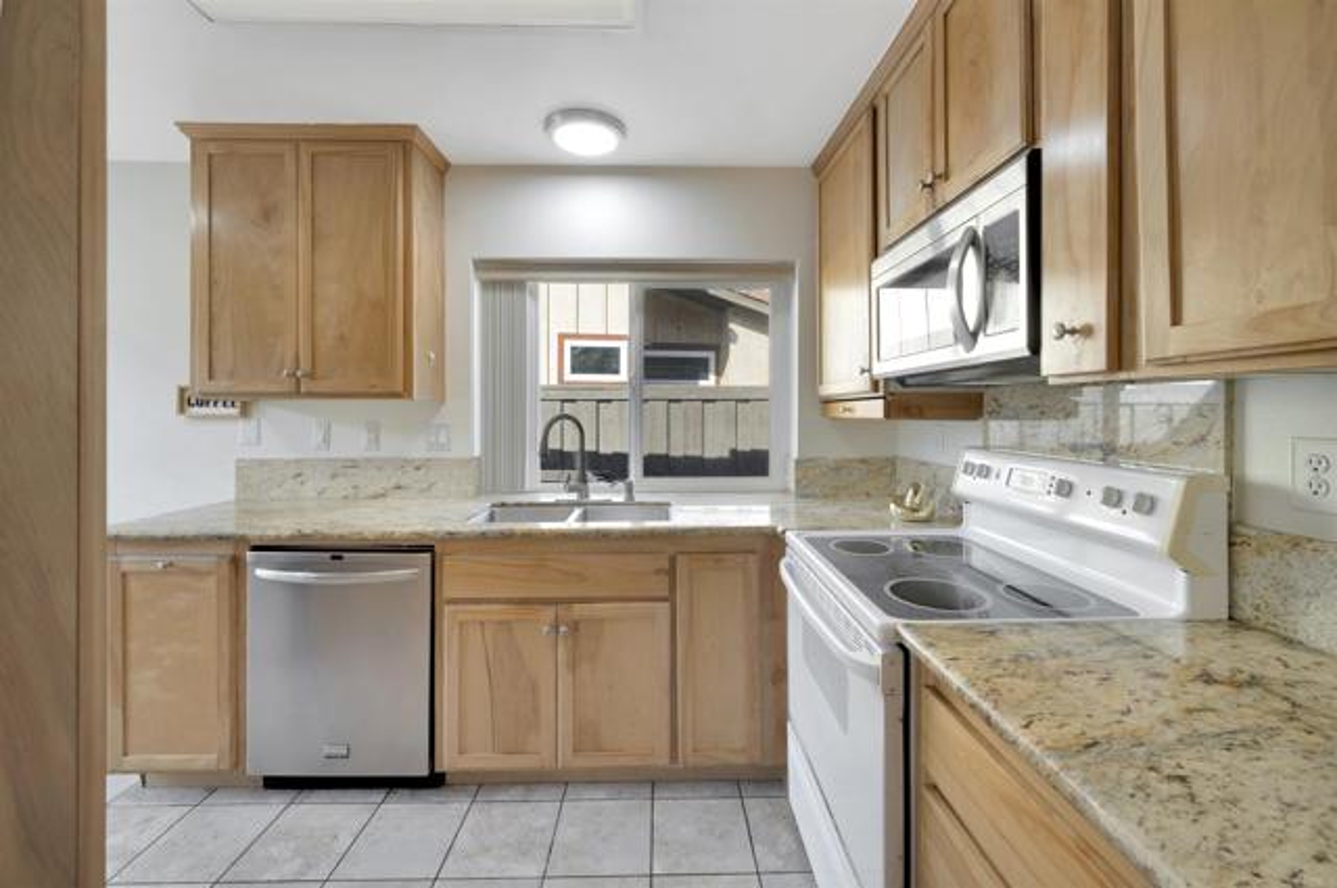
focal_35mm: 14
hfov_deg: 104.3
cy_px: 444
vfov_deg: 81.1
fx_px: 519
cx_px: 668
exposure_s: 1/40
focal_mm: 14
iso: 200
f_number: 8
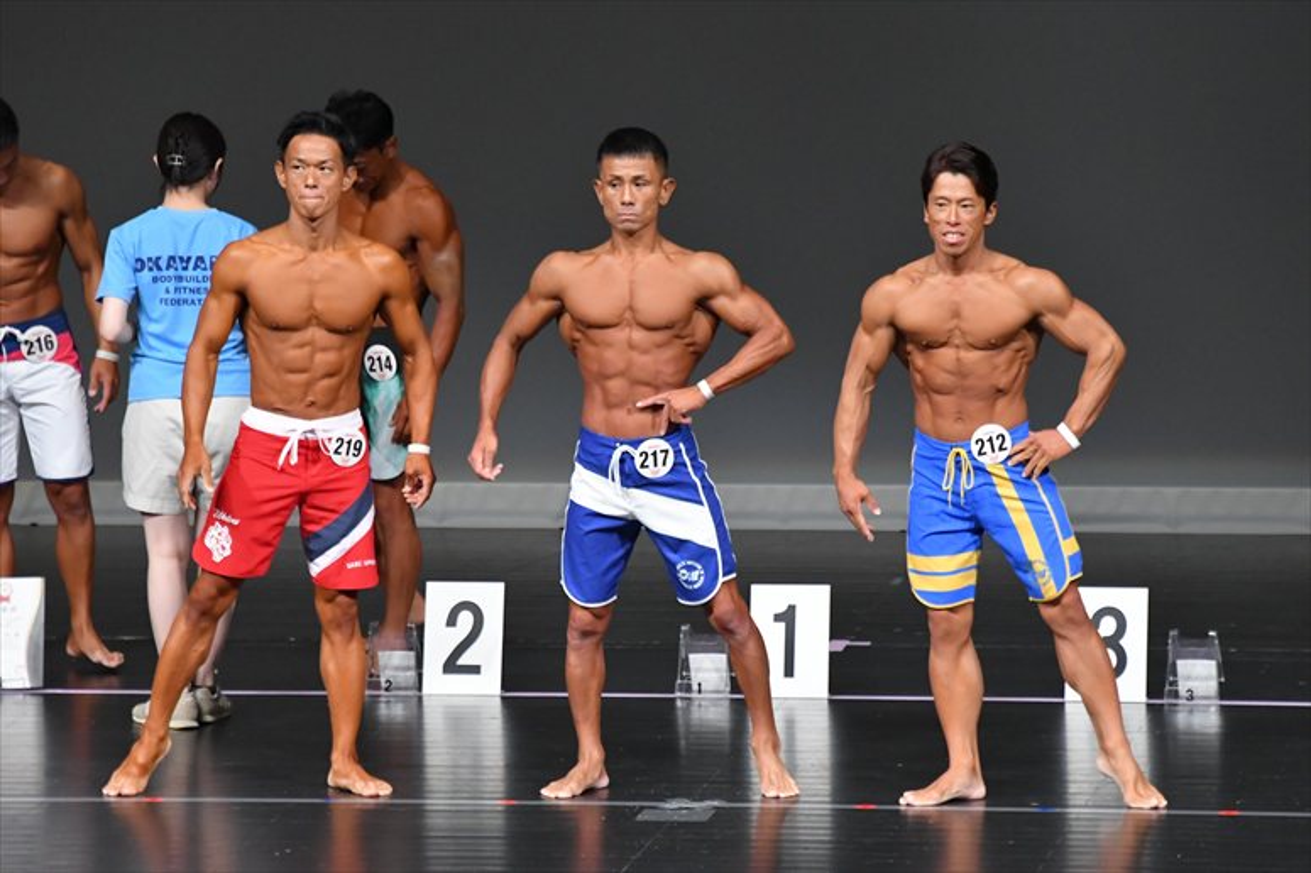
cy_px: 436
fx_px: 11466
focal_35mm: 315
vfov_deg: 4.4
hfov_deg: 6.5
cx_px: 656
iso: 4000
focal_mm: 210
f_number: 5.6
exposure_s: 1/400
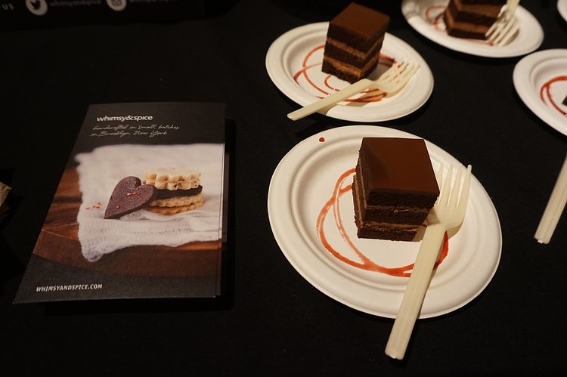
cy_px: 188
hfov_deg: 73.8
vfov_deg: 53.1
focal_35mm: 24
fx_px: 378
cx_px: 284
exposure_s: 1/60
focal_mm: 16
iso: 1600
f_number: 4
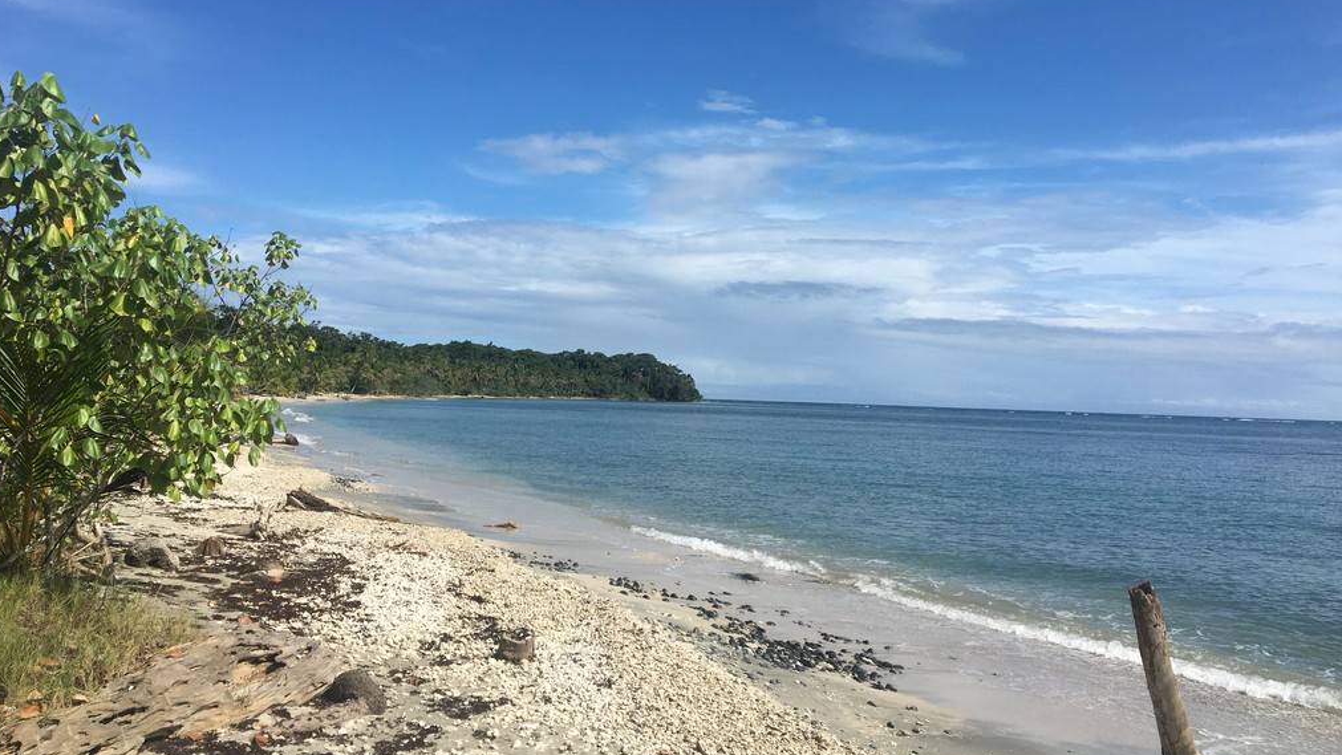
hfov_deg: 61.0
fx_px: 1139
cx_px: 664
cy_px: 325
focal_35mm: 32
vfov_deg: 36.6
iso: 25
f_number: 2.2
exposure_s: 1/2959
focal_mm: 4.15
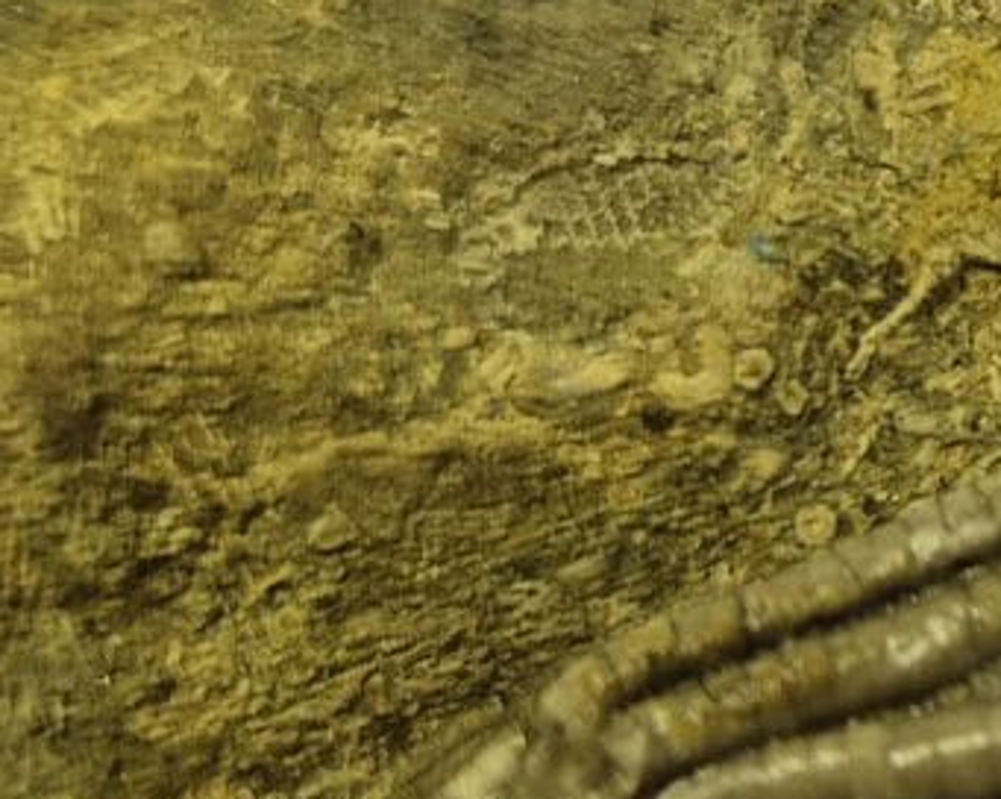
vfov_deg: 17.0
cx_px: 1481
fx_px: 2663
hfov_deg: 18.9
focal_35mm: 90
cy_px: 256
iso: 80
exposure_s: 1/100
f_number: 1.8
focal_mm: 5.4
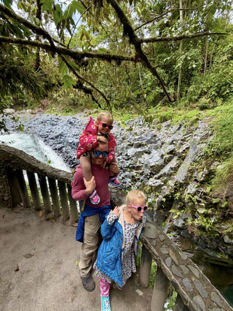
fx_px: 126
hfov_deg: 85.7
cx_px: 116
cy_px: 156
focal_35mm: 14
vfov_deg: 102.1
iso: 50
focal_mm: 2.22
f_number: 2.2
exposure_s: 1/129
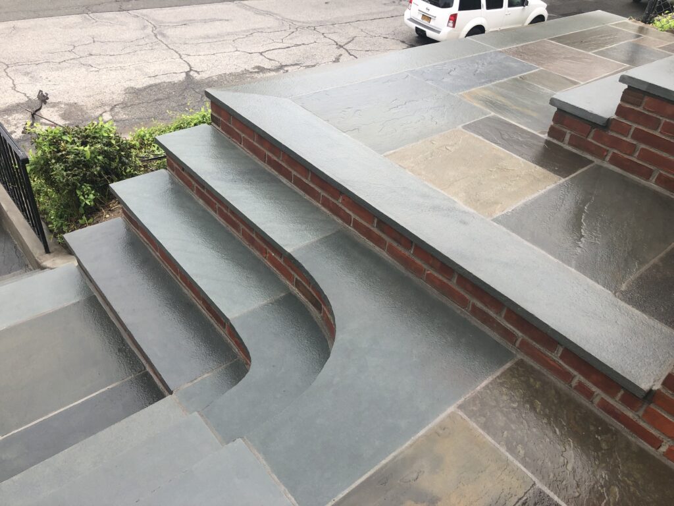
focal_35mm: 28
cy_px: 253
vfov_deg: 49.7
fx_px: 545
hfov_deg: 63.4
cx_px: 337
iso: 20
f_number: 1.8
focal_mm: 4
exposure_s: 1/521
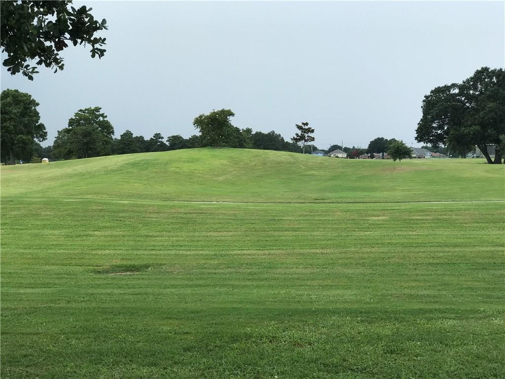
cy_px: 190
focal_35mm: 57
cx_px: 252
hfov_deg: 33.8
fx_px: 832
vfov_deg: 25.7
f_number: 2.8
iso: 20
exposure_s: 1/361
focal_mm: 6.6
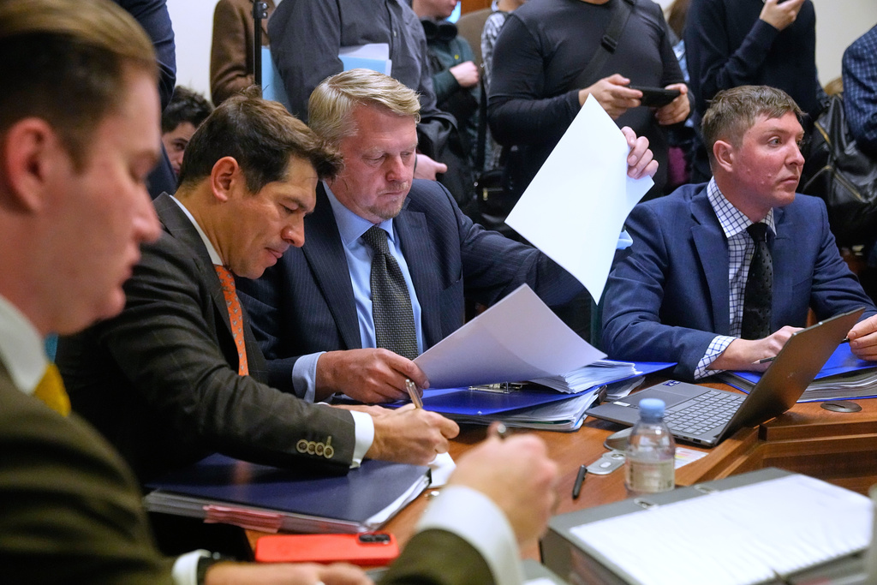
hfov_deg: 38.9
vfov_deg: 26.5
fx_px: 1243
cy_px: 292
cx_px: 438
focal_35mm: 51
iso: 10000
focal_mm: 51
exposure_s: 1/200
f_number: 3.5
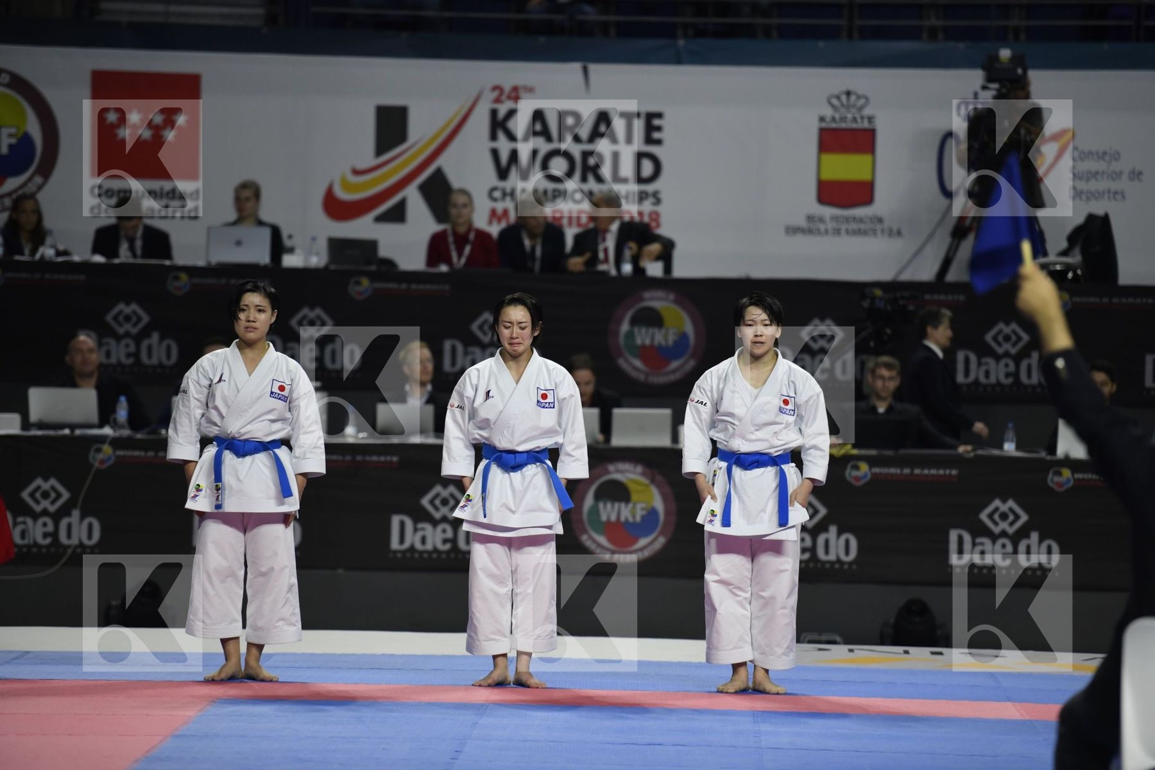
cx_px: 578
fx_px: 6416
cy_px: 385
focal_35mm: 200
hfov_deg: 10.3
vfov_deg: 6.9
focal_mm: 200
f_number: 2.8
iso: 800
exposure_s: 1/800
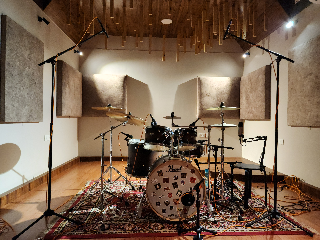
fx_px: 222
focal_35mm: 24
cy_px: 119
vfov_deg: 56.8
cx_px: 160
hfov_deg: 71.6
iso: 500
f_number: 1.8
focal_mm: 5.4
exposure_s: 1/50
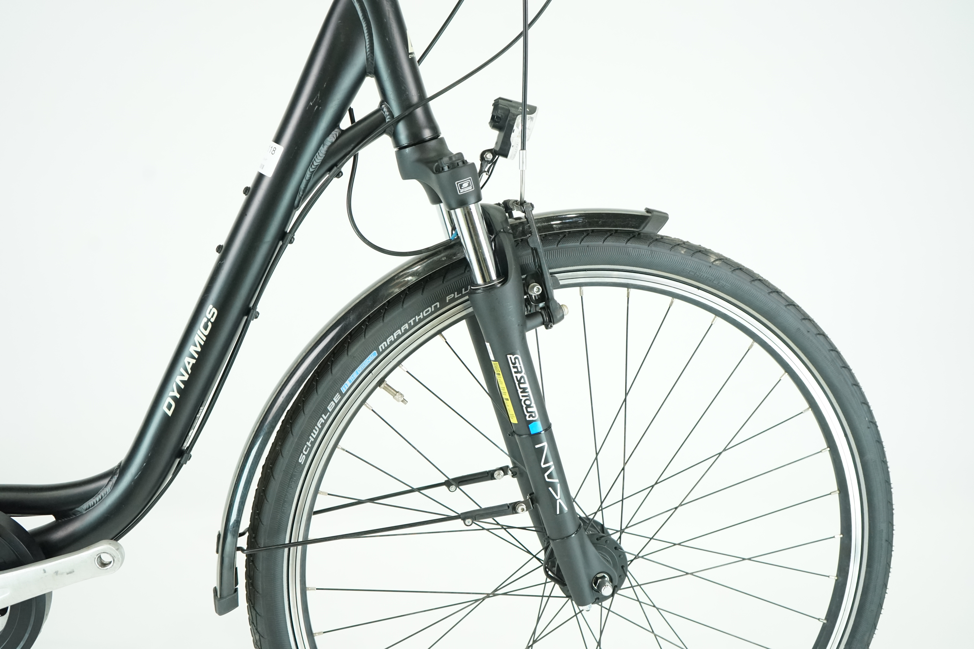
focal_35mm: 37
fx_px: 1001
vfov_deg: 35.9
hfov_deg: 51.9
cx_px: 487
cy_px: 324
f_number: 5
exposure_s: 1/200
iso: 2500
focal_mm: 37
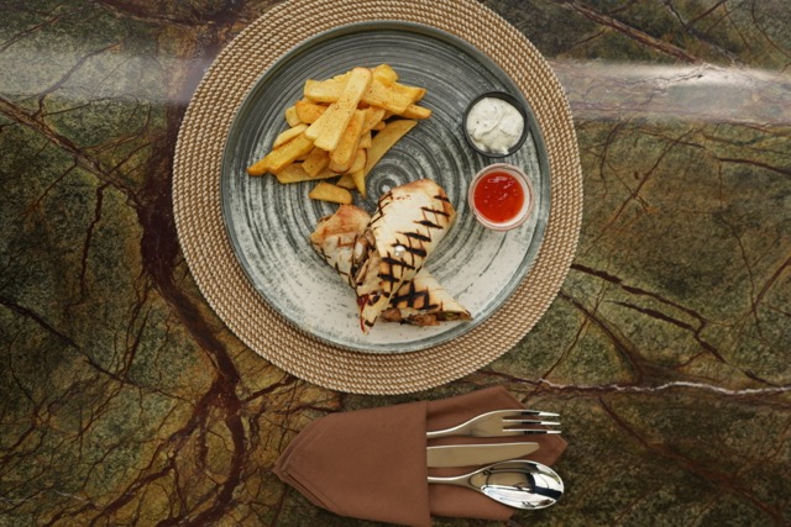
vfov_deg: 37.9
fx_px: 769
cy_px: 264
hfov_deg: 54.4
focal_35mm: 35
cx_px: 396
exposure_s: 1/1000
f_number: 3.2
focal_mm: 35
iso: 200
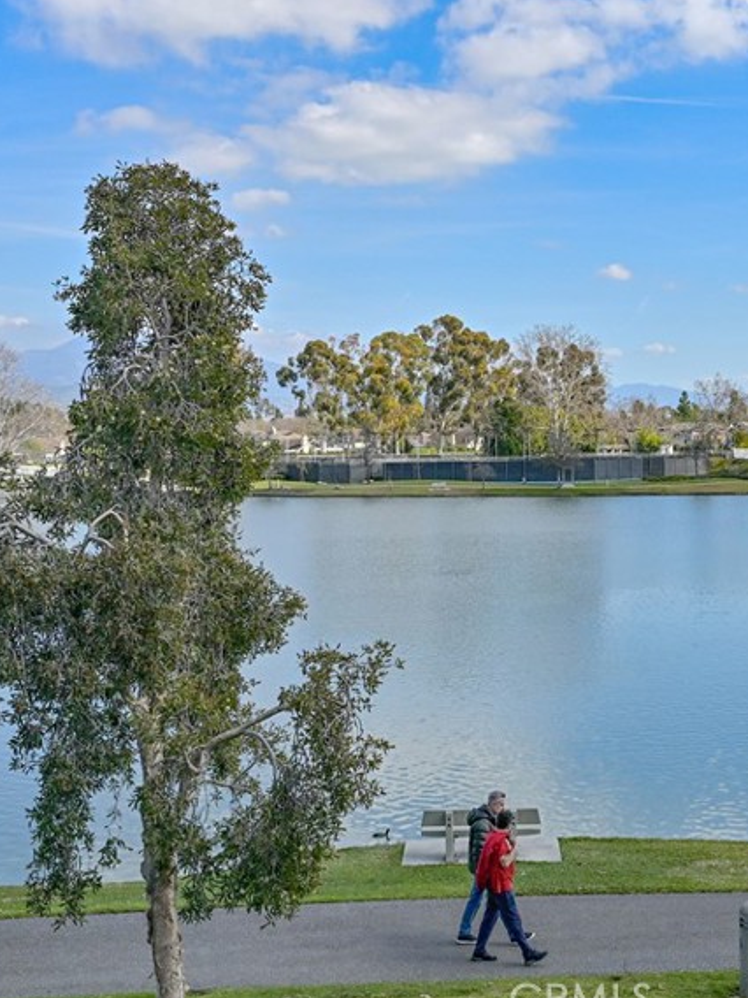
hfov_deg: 26.9
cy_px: 426
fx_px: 1498
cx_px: 690
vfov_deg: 36.7
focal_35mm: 52
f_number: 11
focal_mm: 30
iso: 250
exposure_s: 1/640
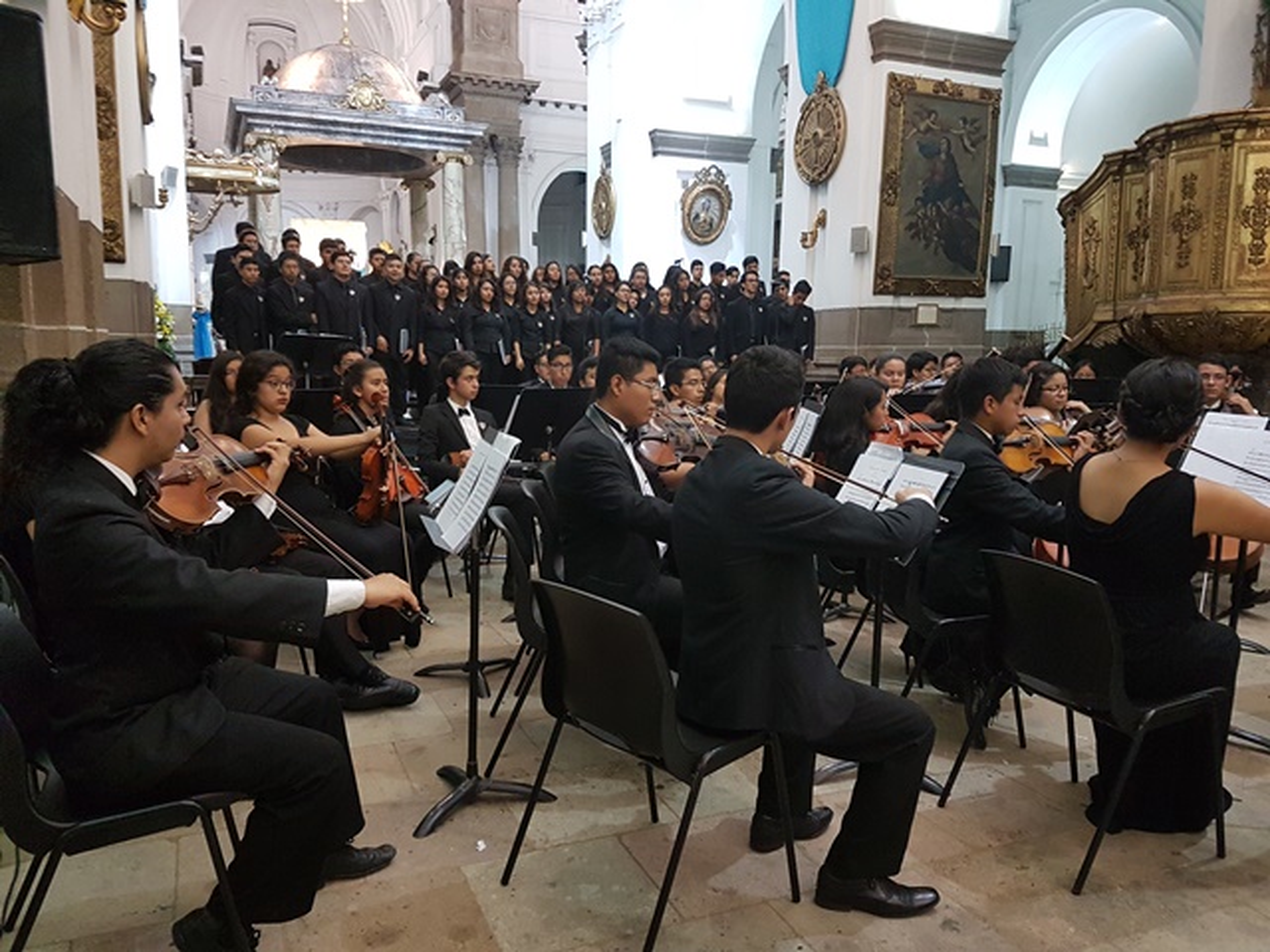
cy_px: 476
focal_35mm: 26
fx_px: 954
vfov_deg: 53.1
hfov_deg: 67.3
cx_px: 635
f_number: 1.7
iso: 250
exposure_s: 1/15
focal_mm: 4.2
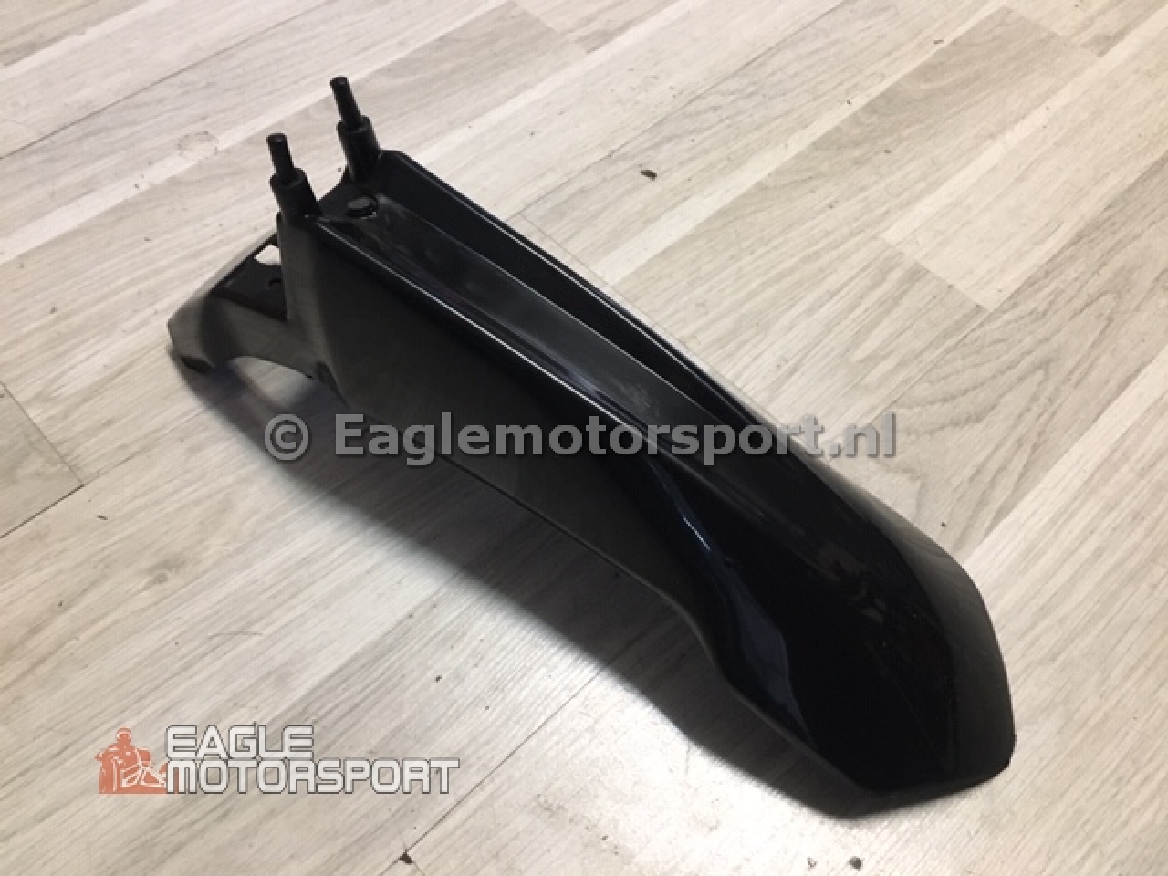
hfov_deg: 61.7
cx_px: 584
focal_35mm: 29
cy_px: 438
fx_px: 979
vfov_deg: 48.2
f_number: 2.2
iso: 200
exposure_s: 1/25
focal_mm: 4.15
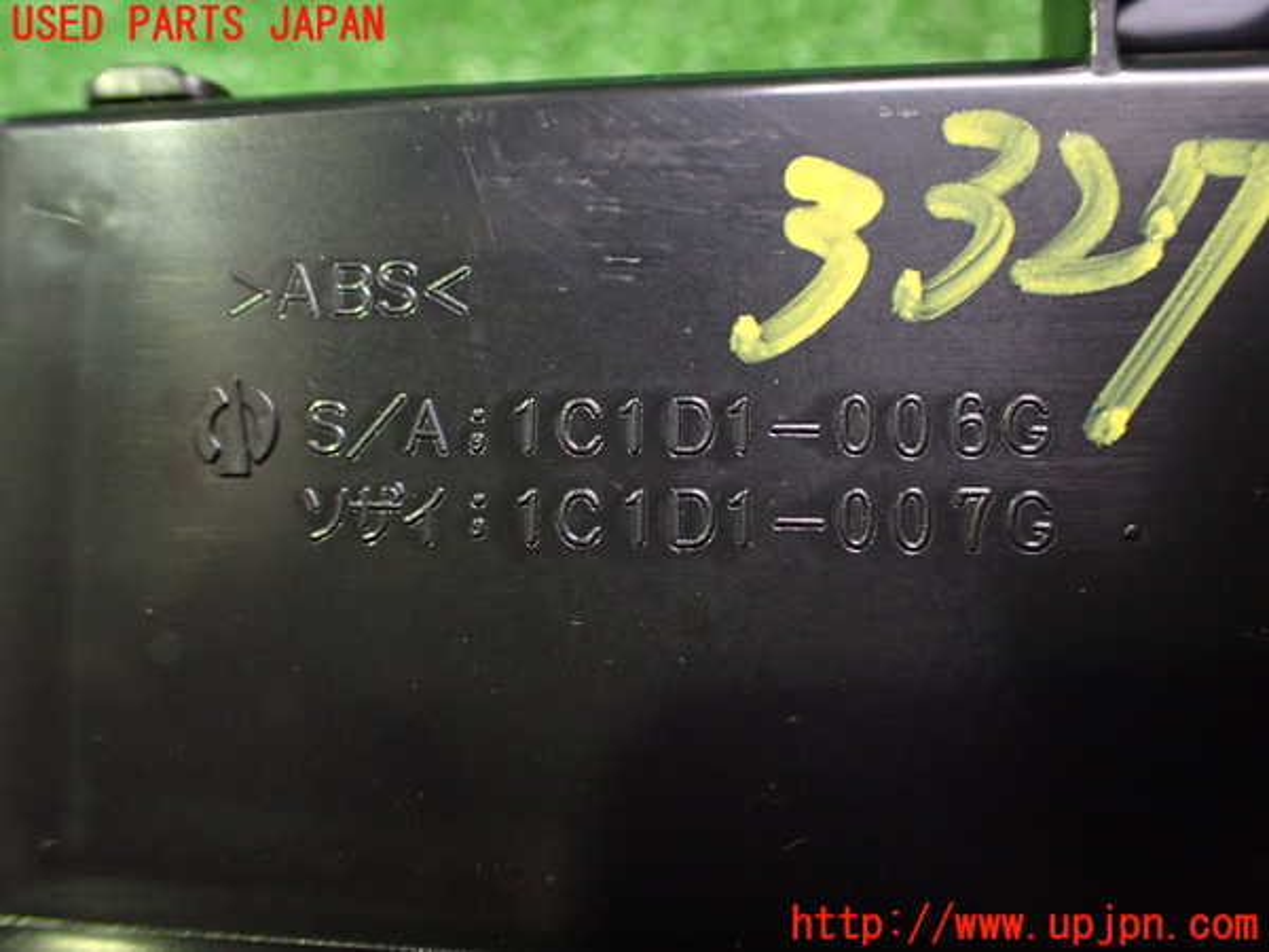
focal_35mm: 30
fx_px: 1100
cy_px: 476
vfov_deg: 46.8
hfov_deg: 60.0
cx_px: 634
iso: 800
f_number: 2.3
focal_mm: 5.4
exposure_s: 1/30
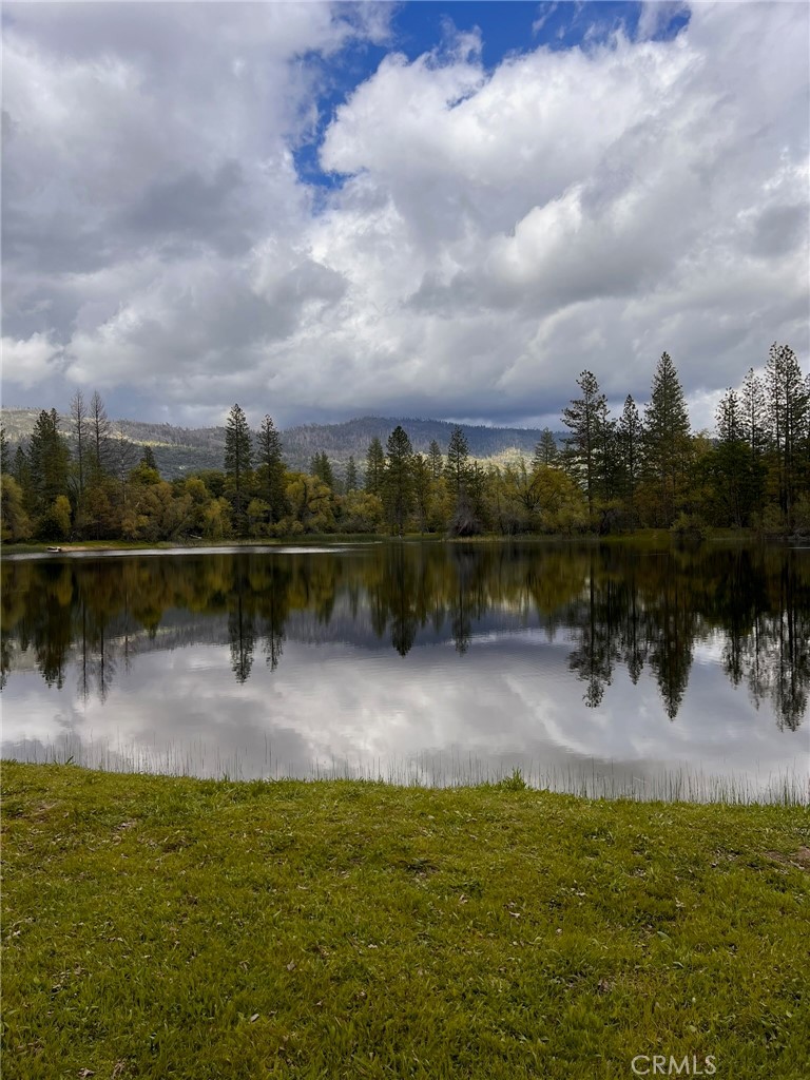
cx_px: 405
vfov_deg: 67.3
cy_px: 540
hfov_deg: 53.1
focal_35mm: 26
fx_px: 811
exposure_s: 1/4115
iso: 50
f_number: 1.5
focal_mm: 5.7
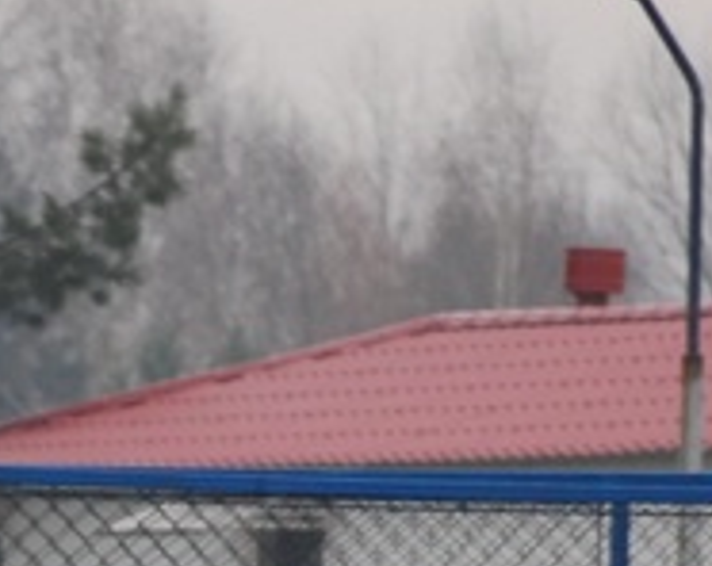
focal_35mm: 798
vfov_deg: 1.9
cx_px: -151
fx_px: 16781
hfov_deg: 2.4
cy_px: 990
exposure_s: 1/500
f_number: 4.8
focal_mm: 110
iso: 560
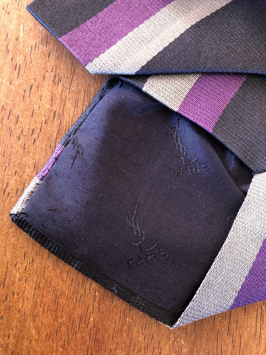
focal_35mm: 28
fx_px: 287
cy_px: 178
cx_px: 133
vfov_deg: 63.4
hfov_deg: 49.7
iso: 40
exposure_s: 1/24
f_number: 1.8
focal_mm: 4
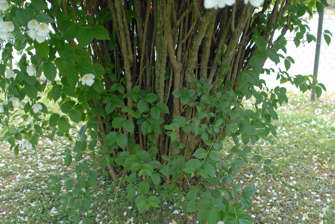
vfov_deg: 32.0
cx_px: 168
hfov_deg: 46.4
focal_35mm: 42
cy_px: 112
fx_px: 391
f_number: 5.6
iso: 400
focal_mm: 28
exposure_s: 1/125
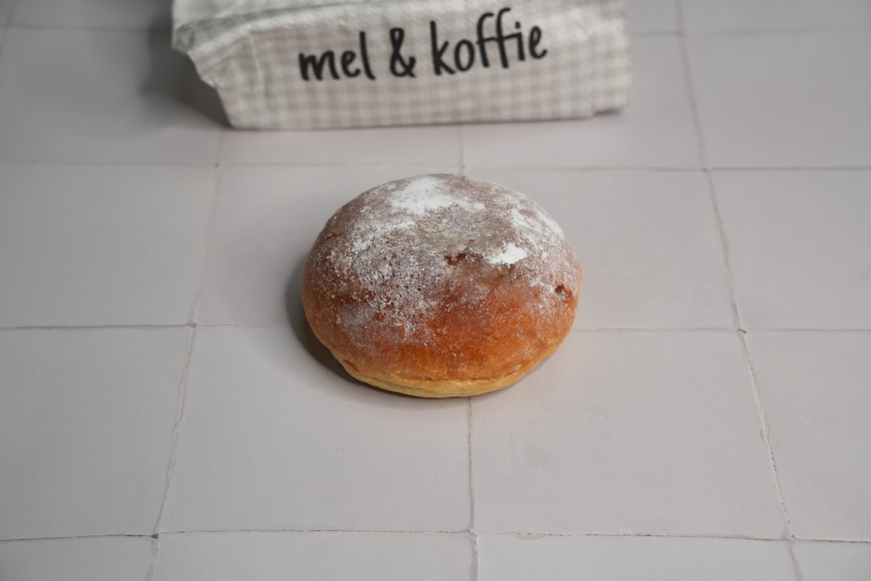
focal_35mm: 70
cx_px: 436
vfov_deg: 19.5
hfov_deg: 28.8
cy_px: 290
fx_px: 1693
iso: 640
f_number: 6.3
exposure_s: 1/200
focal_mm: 70
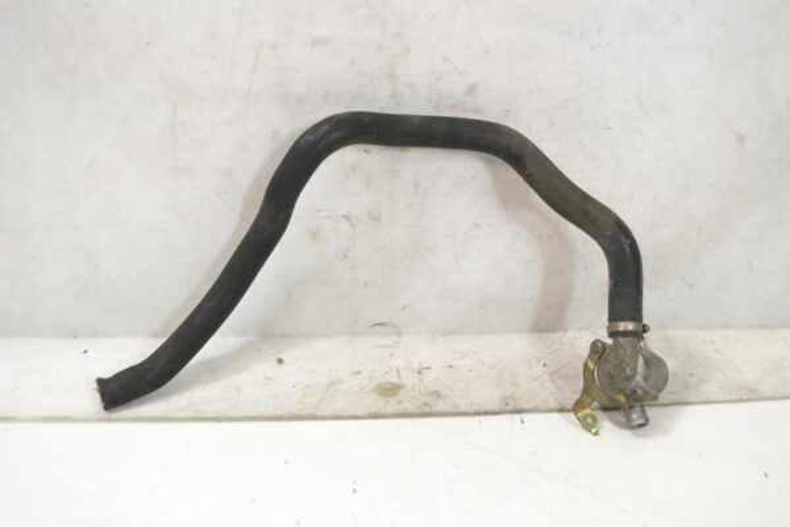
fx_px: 856
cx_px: 395
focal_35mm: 39
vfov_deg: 34.2
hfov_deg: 49.6
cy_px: 264
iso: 1600
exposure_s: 1/60
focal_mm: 26
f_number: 4.2
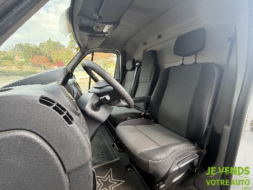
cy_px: 95
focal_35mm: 14
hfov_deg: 102.1
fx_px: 102
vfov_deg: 85.7
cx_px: 126
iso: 80
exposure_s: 1/99
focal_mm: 2.22
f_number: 2.2
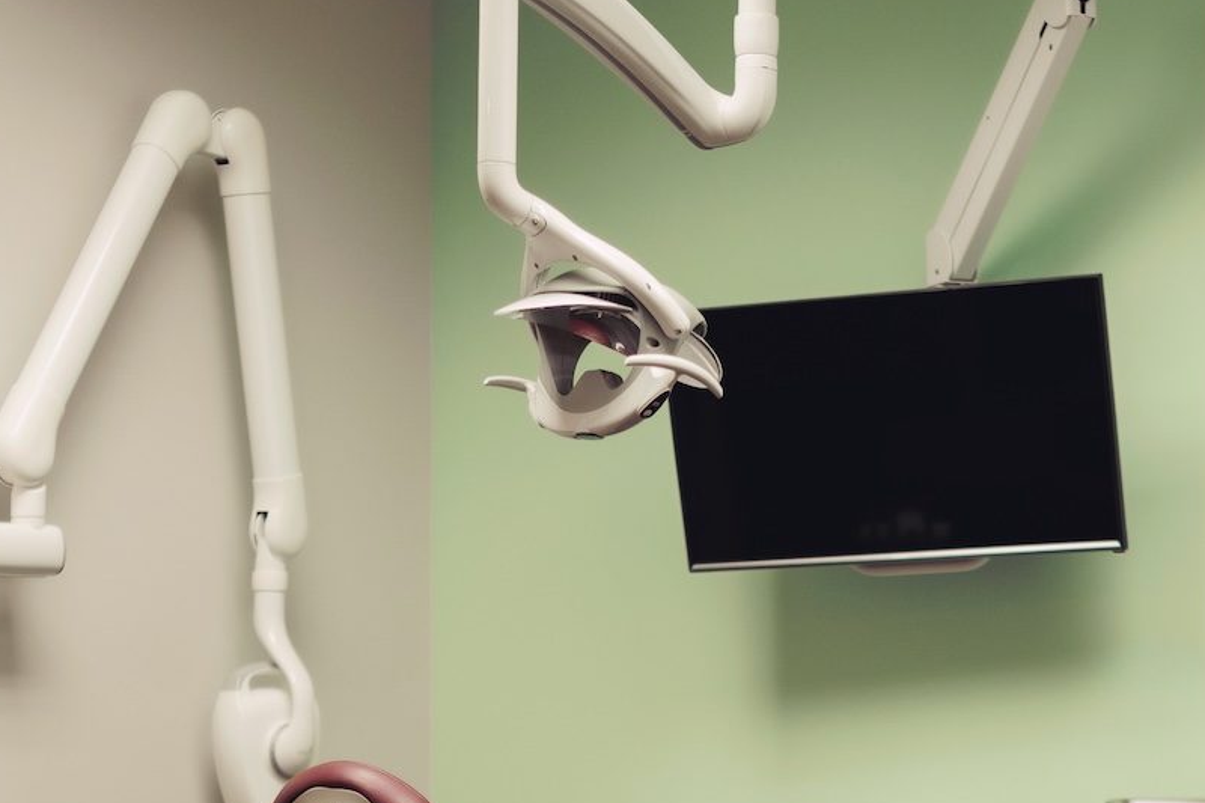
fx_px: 2811
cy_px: 728
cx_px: 729
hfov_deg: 24.2
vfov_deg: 16.0
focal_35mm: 84
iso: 500
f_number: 1.8
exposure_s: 1/320
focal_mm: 35
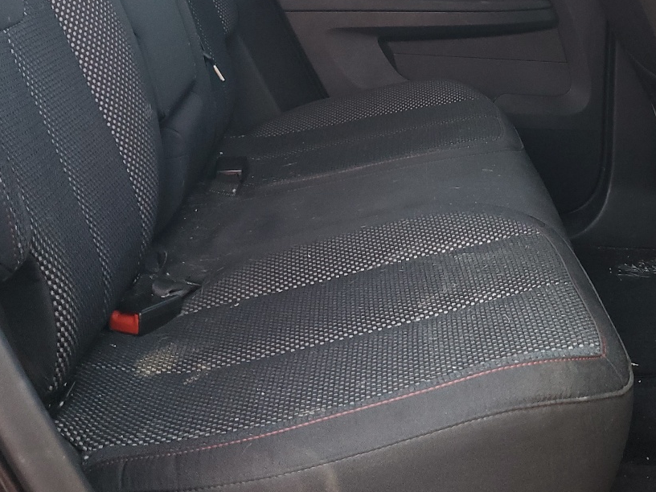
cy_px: 59
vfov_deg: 27.6
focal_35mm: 51
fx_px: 966
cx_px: 449
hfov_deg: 37.0
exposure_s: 1/100
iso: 92
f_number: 1.5
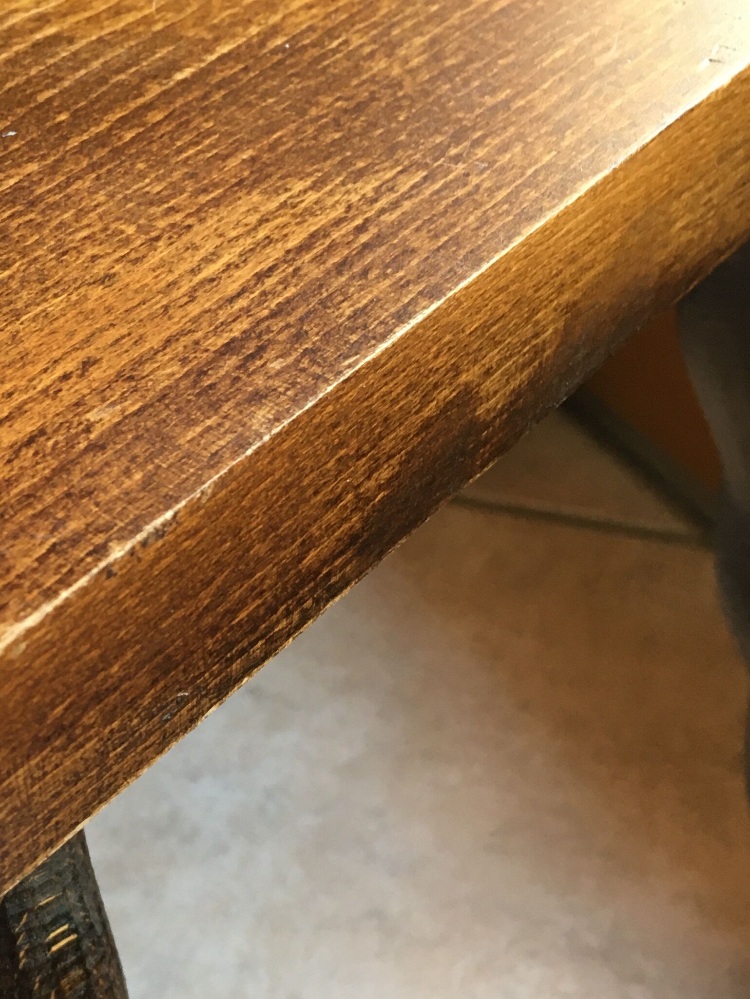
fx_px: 1646
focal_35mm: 57
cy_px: 705
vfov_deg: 33.3
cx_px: 82
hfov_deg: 24.9
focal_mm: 4.15
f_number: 2.2
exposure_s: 1/33
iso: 100
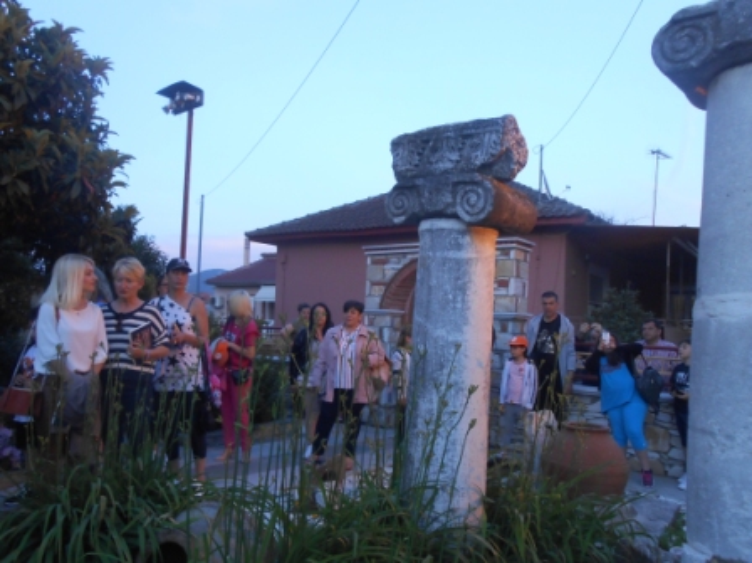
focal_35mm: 26
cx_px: 376
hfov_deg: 67.4
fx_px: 564
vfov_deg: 53.0
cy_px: 282
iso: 160
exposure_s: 1/30
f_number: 3.5
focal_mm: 4.6
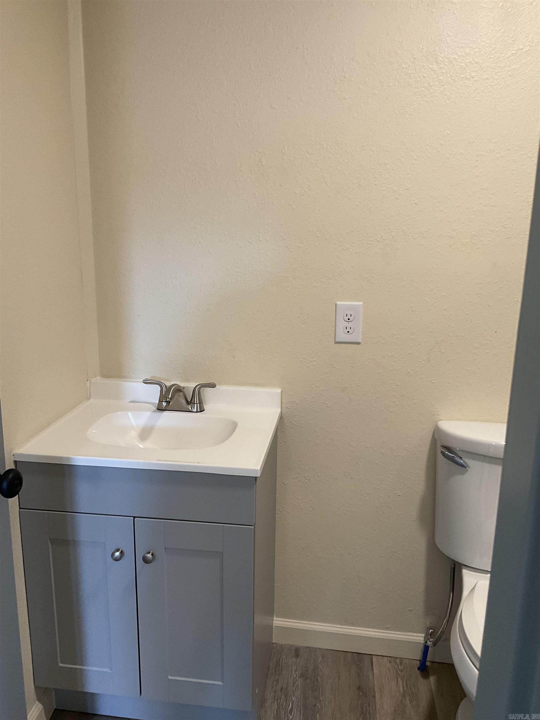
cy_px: 360
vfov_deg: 61.7
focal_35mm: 29
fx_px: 603
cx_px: 270
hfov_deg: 48.2
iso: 100
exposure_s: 1/60
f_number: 1.8
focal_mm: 3
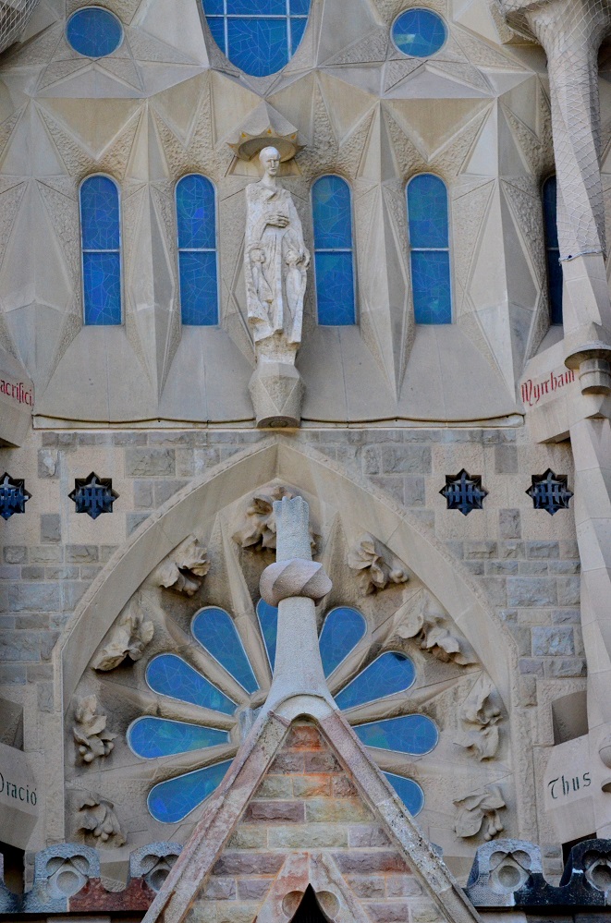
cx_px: 306
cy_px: 462
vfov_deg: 11.3
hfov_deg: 7.5
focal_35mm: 183
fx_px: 4683
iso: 3200
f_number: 4.8
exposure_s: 1/6400
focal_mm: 122
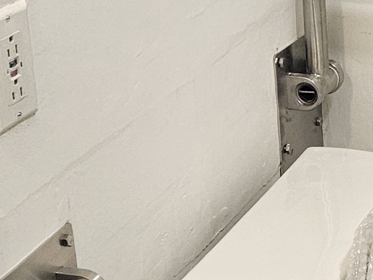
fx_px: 1433
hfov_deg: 14.0
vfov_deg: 11.1
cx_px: 536
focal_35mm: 133
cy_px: 147
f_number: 1.8
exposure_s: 1/207
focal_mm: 5.4
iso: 250
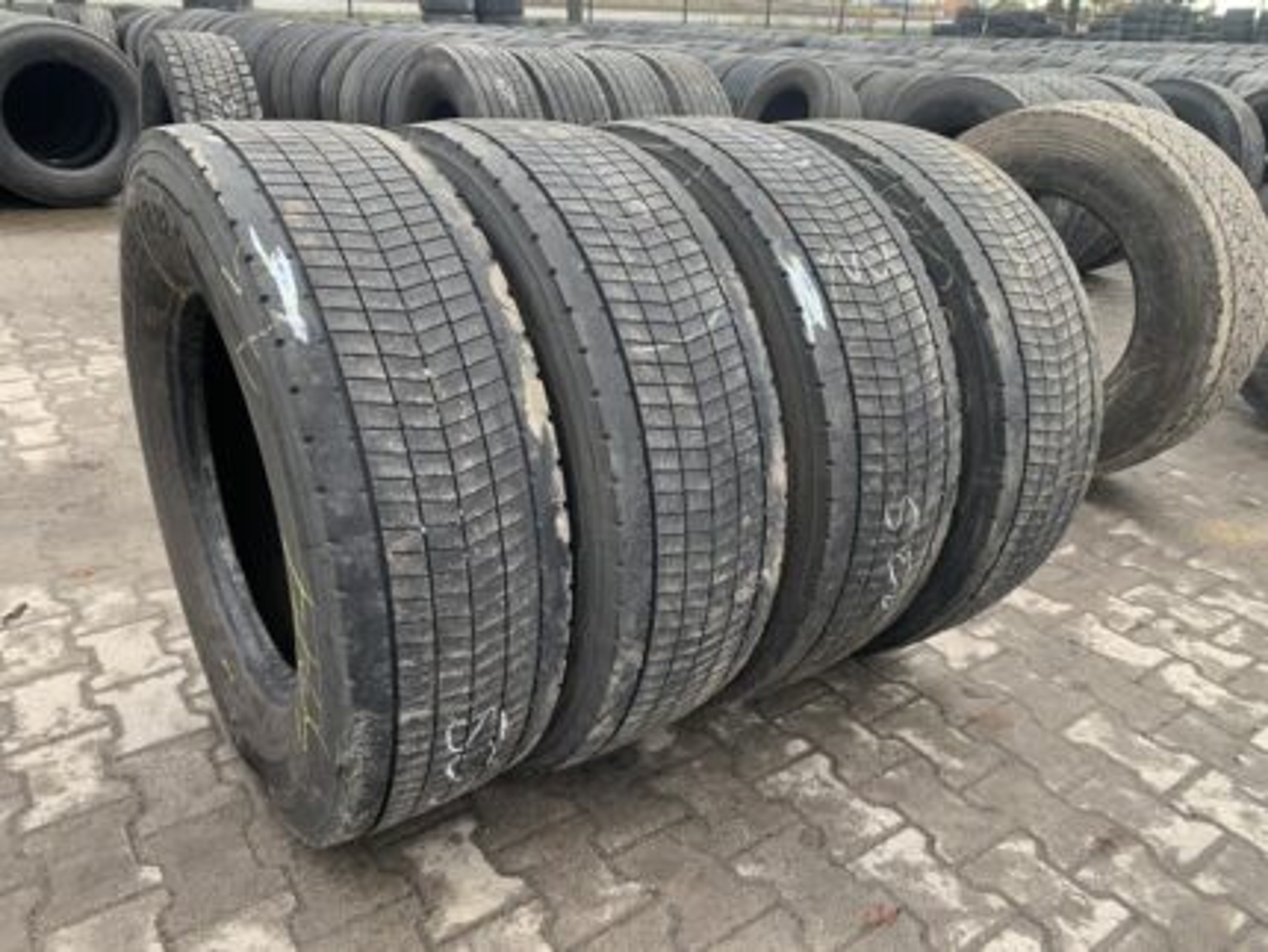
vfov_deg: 53.1
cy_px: 476
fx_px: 953
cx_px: 634
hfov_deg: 67.3
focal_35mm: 26
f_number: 1.8
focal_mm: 4.25
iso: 40
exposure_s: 1/121
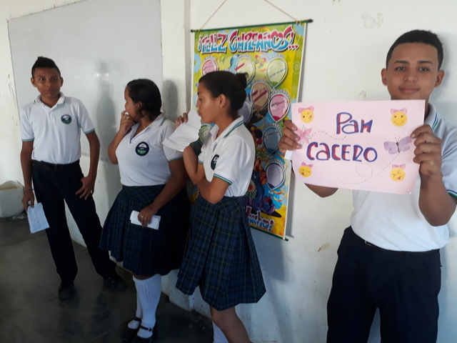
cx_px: 228
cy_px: 172
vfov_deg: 51.4
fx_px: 356
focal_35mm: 27
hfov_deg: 65.3
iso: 64
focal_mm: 3.6
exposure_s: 1/30
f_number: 1.9
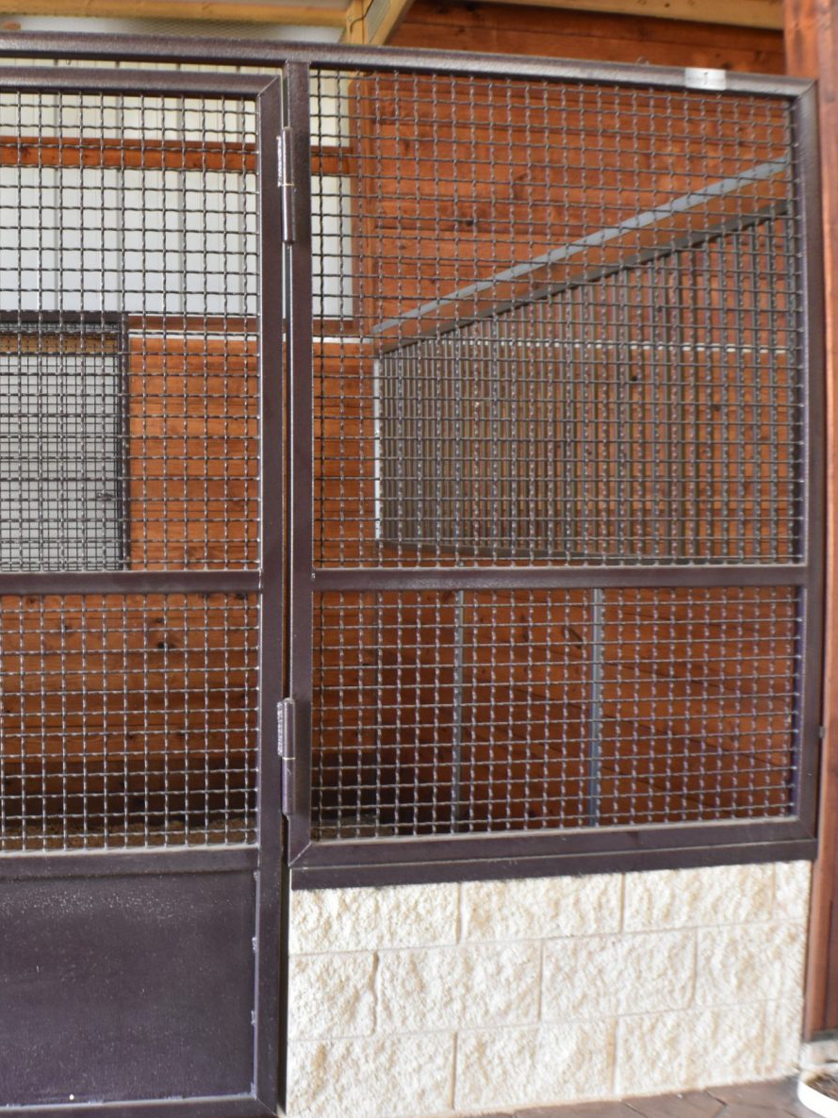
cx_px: 63
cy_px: 565
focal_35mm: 55
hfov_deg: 25.7
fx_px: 1767
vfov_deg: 35.1
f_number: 7.1
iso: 2000
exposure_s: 1/40
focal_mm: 25
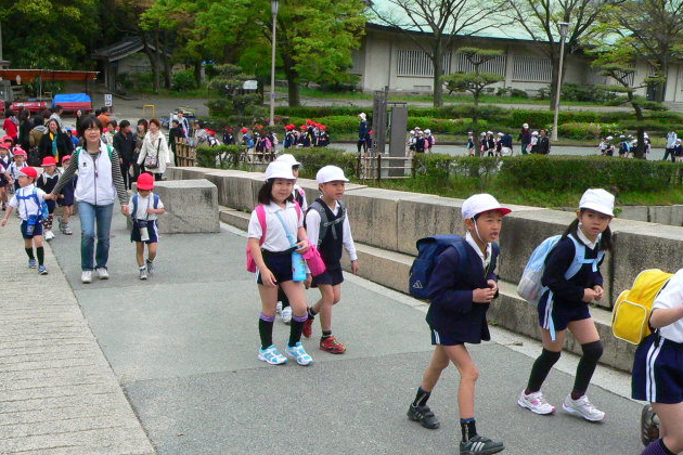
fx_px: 778
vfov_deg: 32.5
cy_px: 276
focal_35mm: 41
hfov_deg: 47.4
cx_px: 317
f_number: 5.6
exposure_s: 1/800
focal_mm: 6
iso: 400
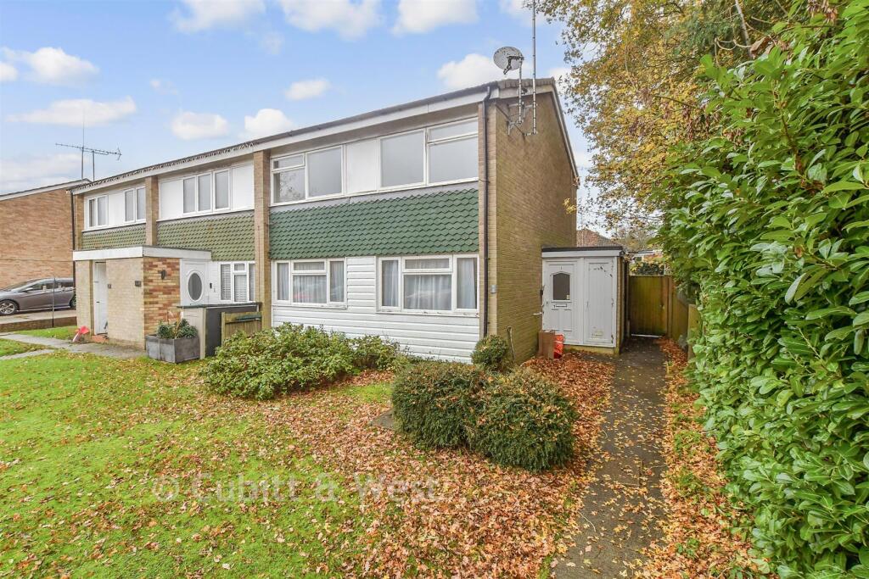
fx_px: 362
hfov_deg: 100.4
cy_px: 290
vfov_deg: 77.3
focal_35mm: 15
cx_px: 434
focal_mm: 10
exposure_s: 1/40
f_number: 8
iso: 160
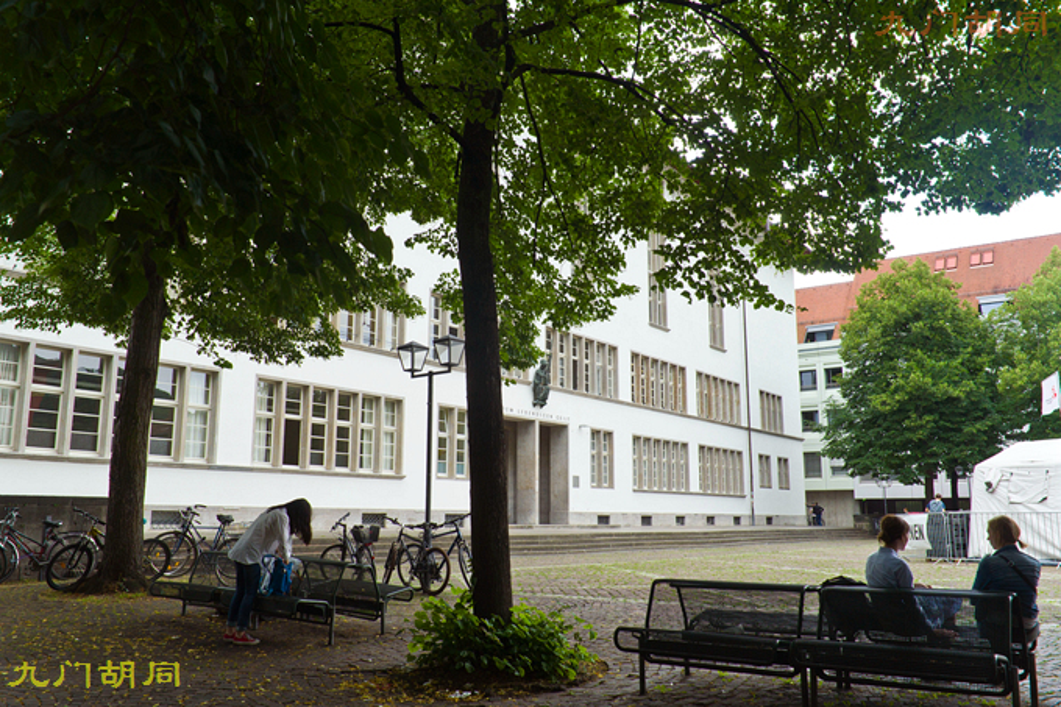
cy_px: 354
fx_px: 884
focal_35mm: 30
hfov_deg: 61.9
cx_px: 530
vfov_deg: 43.6
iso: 100
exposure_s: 1/125
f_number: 5.6
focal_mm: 20
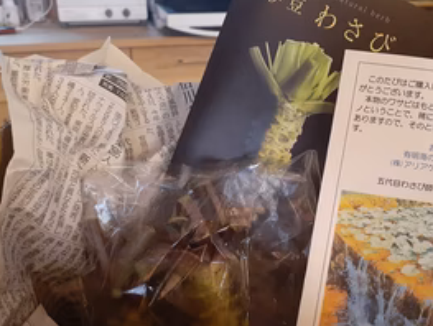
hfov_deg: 45.6
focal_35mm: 41
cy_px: 217
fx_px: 514
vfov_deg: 34.9
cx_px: 252
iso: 800
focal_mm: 3.6
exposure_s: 1/25
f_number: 1.9
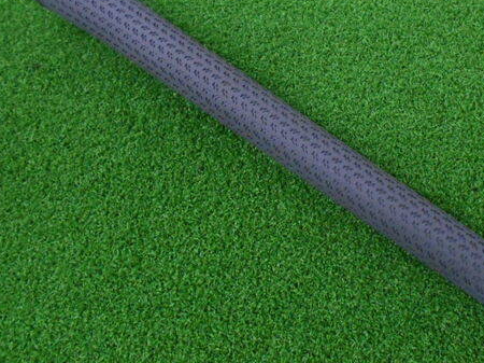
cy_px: 148
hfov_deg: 49.2
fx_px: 517
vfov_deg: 38.5
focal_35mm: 37
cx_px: 327
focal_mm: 4.6
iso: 800
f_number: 3.2
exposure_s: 1/80
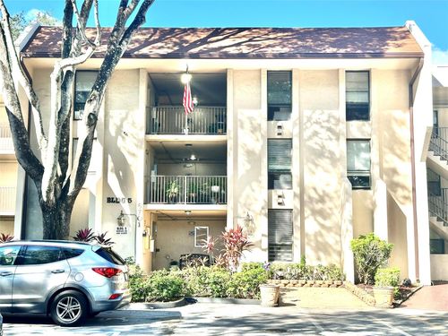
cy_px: 168
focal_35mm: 48
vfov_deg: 30.3
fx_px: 621
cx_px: 224
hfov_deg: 39.7
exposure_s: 1/1953
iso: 64
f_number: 1.78
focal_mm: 6.86
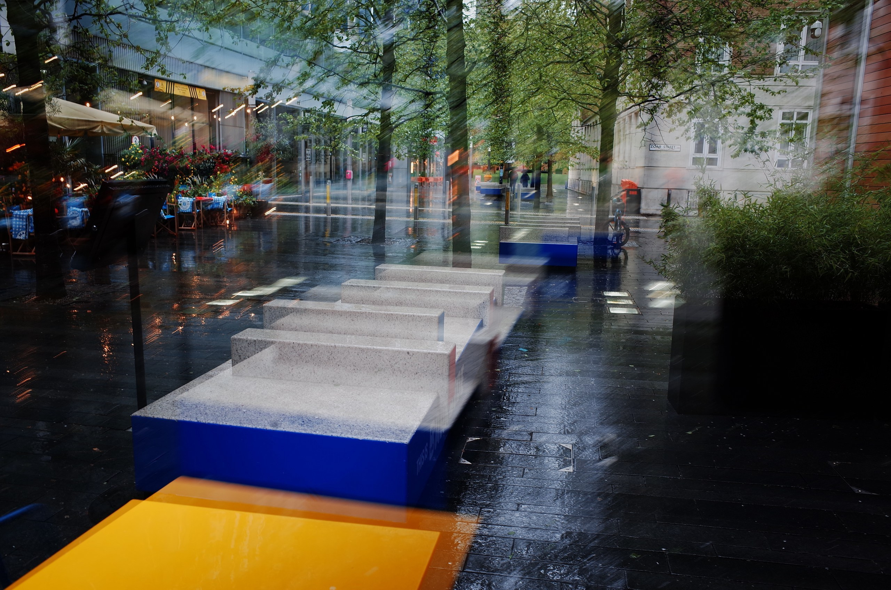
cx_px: 446
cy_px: 295
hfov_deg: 65.6
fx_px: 692
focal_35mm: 28
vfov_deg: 46.2
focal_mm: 18.3
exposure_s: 1/10
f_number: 4
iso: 125
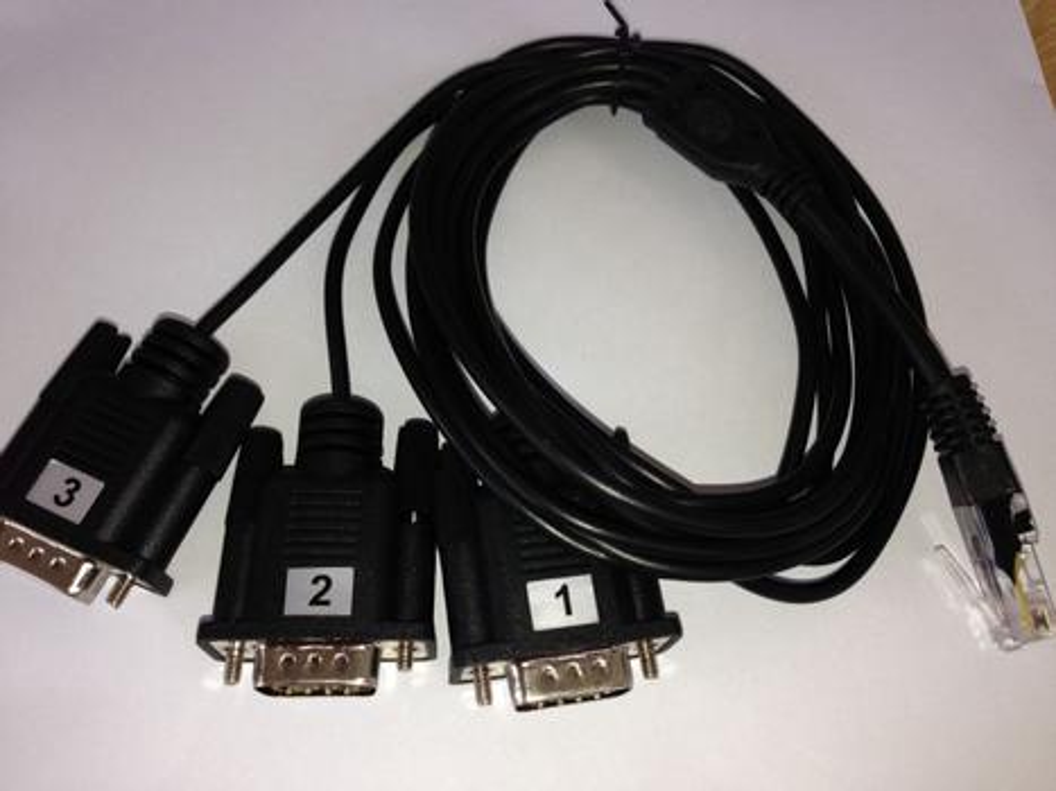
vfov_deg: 42.9
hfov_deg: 55.4
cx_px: 528
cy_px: 396
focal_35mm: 33
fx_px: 1006
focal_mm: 4.13
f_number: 2.4
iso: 50
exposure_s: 1/208
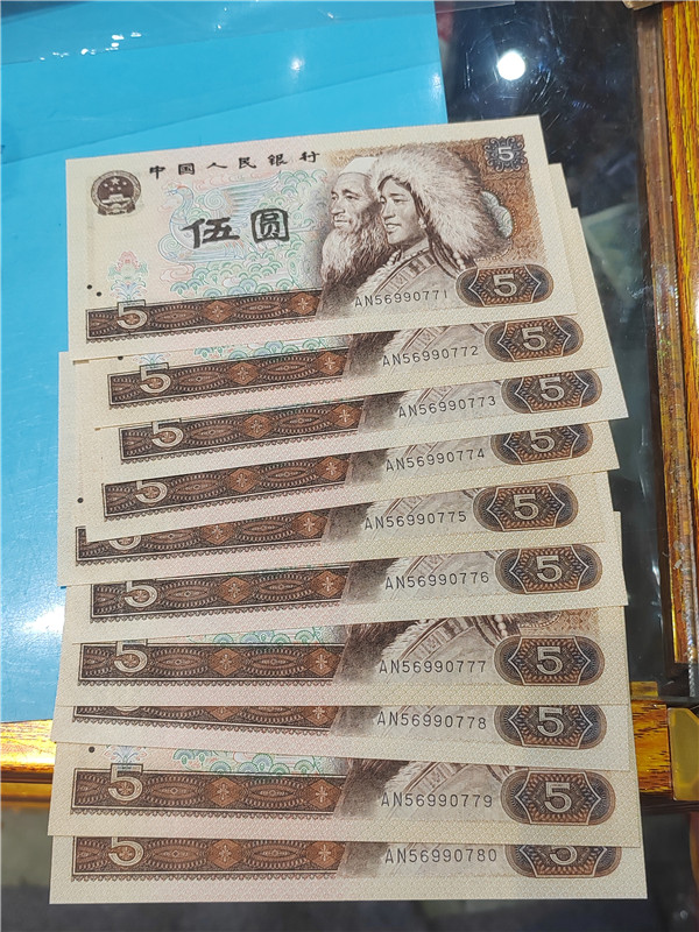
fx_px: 1104
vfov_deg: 45.8
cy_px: 466
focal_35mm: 41
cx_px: 350
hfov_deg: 35.1
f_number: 1.9
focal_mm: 5.52
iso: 500
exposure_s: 1/100
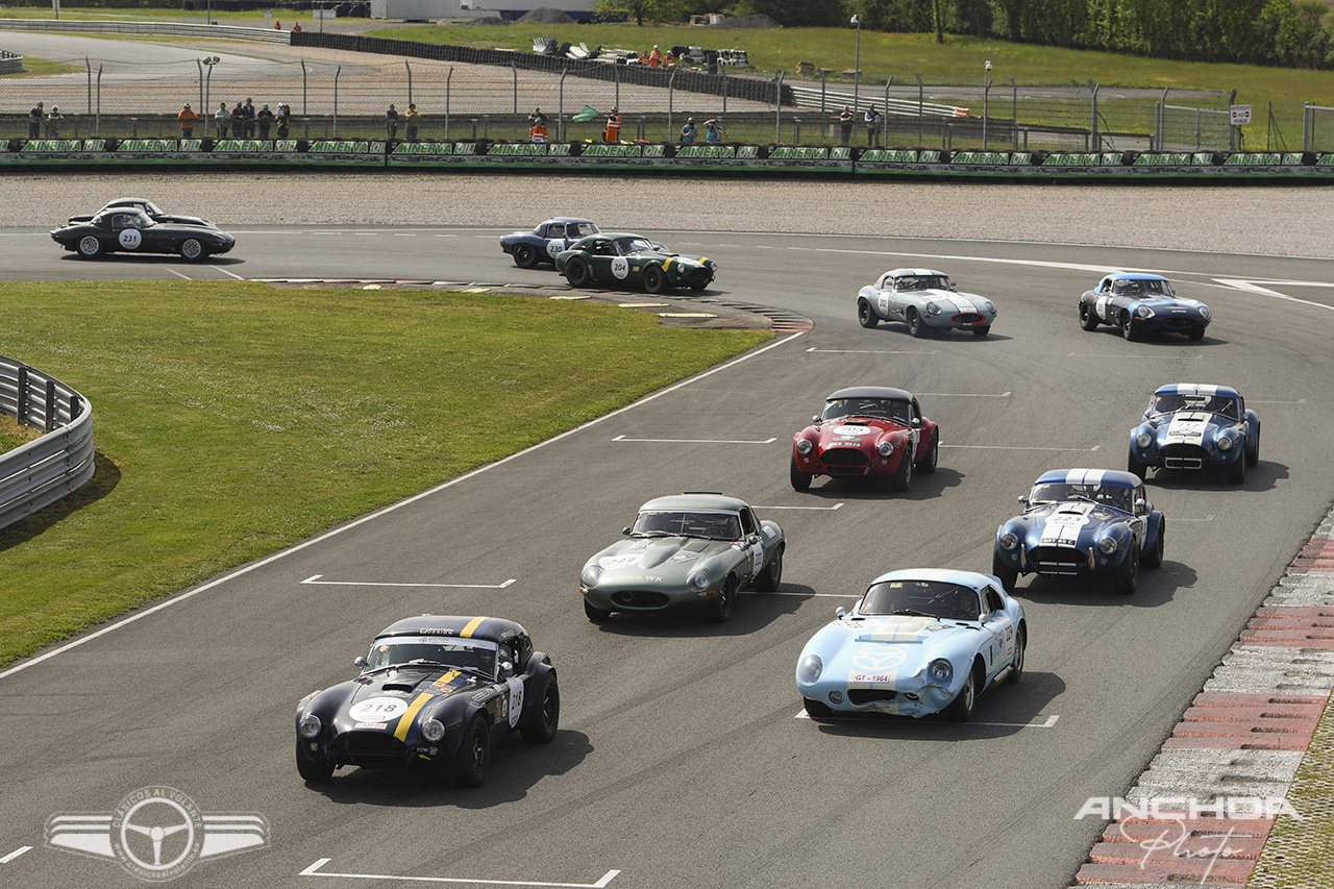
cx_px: 667
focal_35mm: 105
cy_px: 444
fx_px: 3890
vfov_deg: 13.0
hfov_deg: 19.5
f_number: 4.5
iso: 100
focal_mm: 70
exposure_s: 1/1000
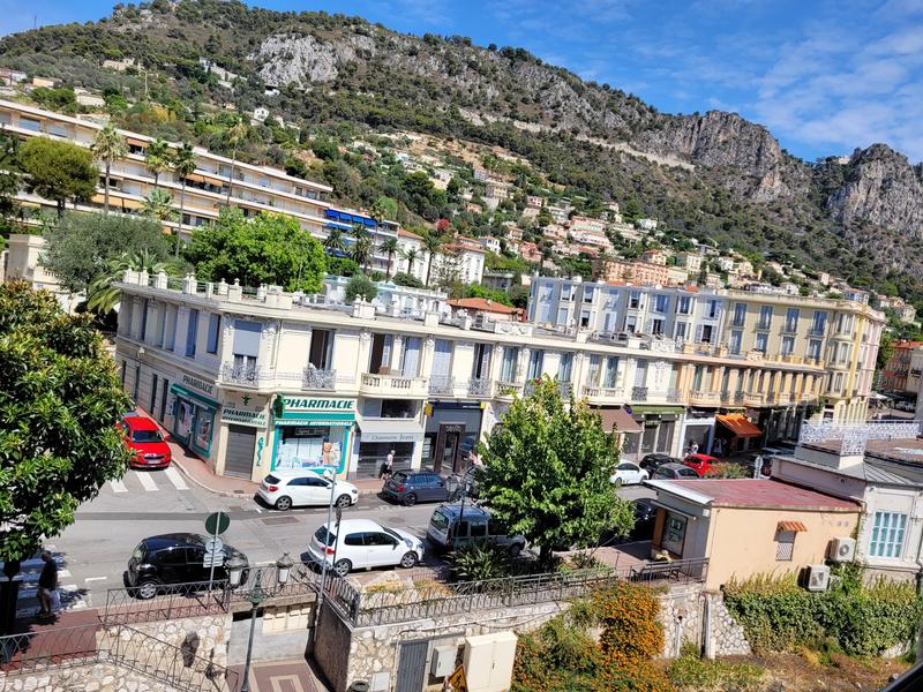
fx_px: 693
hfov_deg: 67.3
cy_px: 346
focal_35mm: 26
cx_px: 462
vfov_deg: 53.1
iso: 40
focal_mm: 5.4
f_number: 1.8
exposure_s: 1/2790
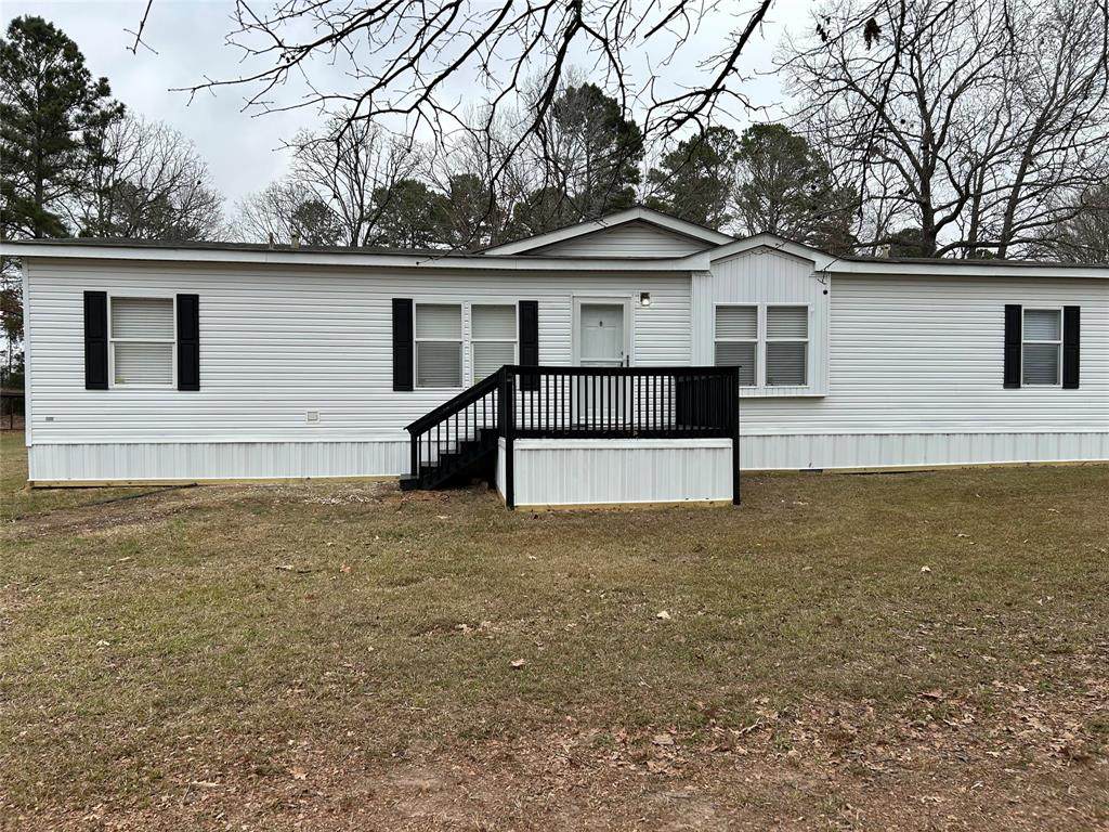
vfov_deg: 53.1
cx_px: 554
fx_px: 833
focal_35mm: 26
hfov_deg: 67.3
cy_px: 416
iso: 50
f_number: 1.5
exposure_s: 1/1838
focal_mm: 5.7
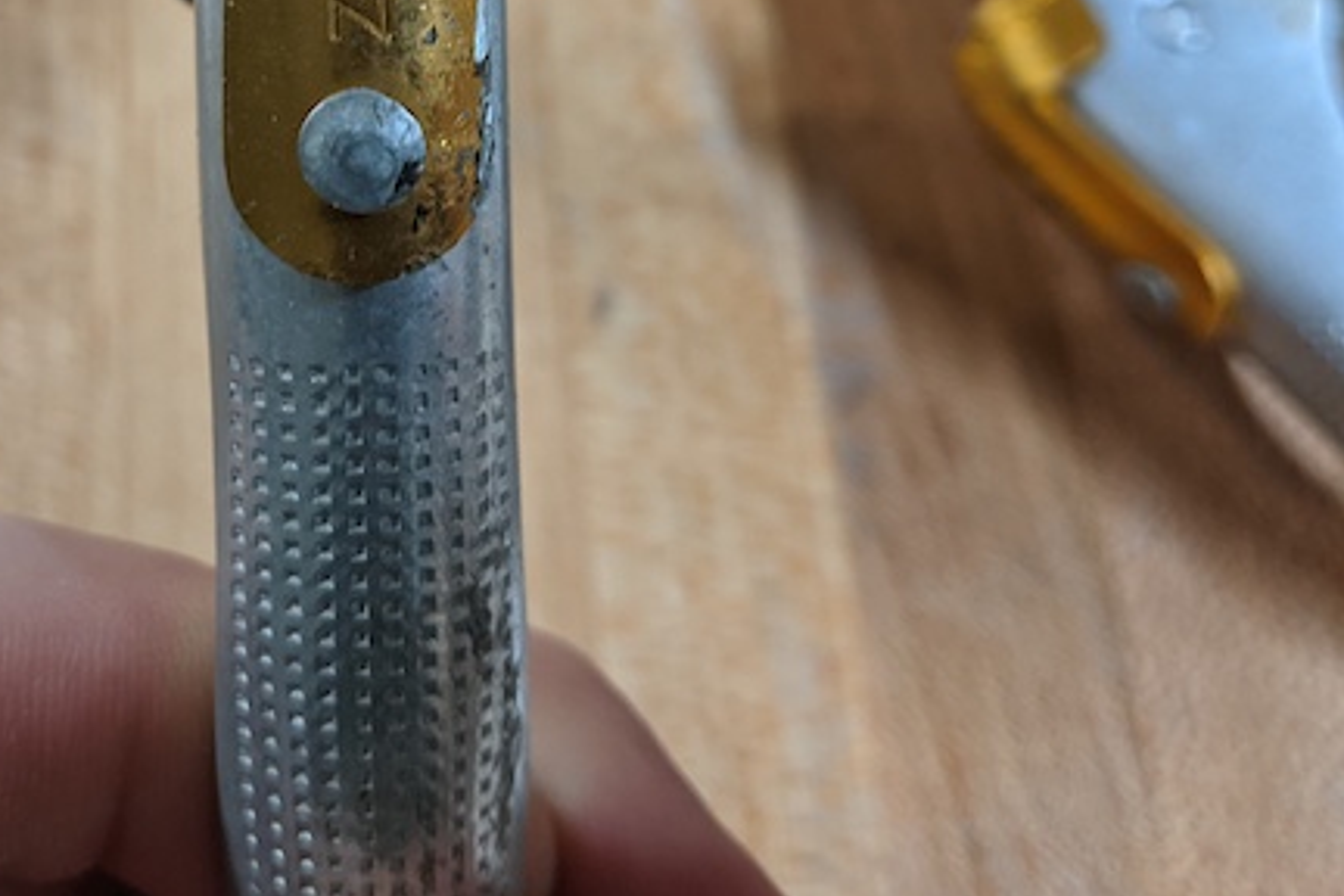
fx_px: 1941
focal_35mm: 52
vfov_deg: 25.1
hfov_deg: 37.3
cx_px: 352
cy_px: 62
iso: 102
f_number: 1.8
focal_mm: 4.44
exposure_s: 1/24
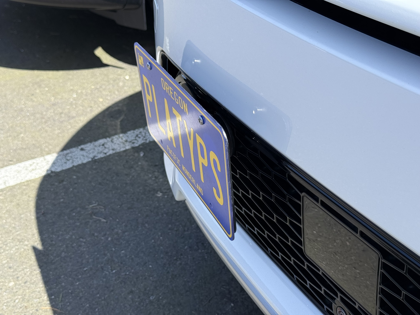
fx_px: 582
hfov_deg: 39.7
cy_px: 158
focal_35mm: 48
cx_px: 210
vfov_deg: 30.3
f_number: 1.78
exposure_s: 1/1678
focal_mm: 6.76
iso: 100
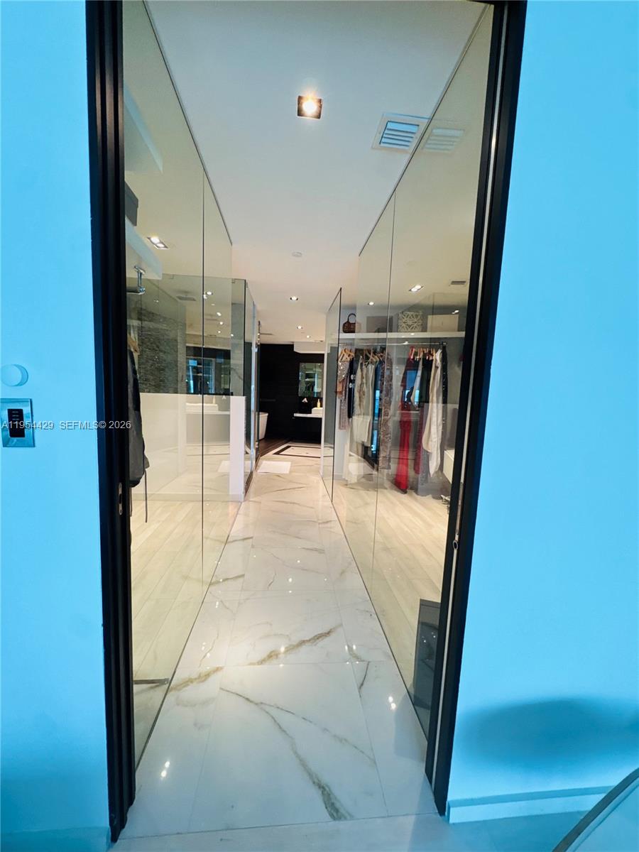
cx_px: 320
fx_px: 345
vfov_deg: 102.1
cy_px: 426
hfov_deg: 85.7
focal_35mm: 14
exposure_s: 1/60
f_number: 2.2
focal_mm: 2.22
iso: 160
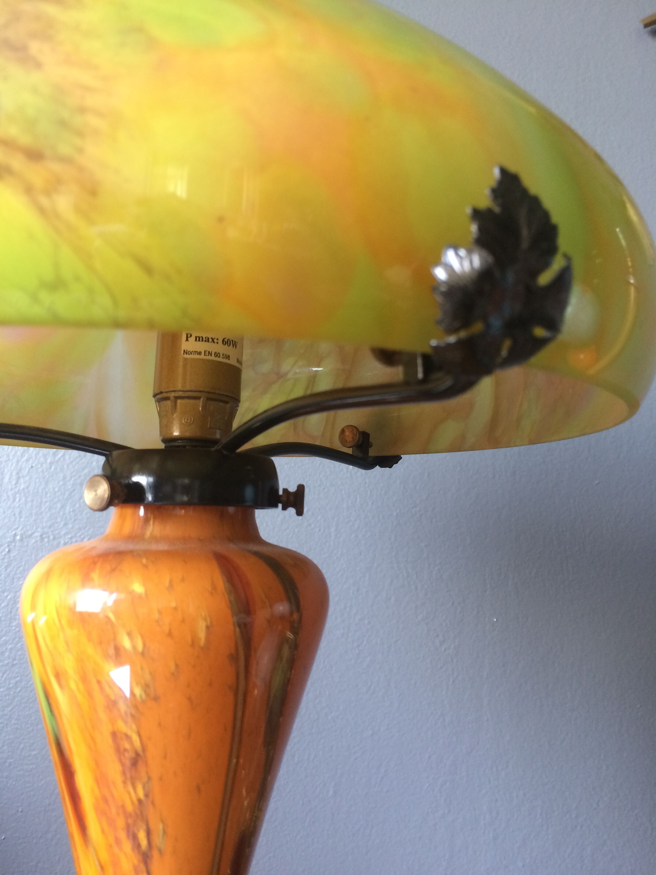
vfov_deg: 61.7
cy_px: 438
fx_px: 733
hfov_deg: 48.2
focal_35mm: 29
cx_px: 328
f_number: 2.2
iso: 160
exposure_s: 1/33
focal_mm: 4.15
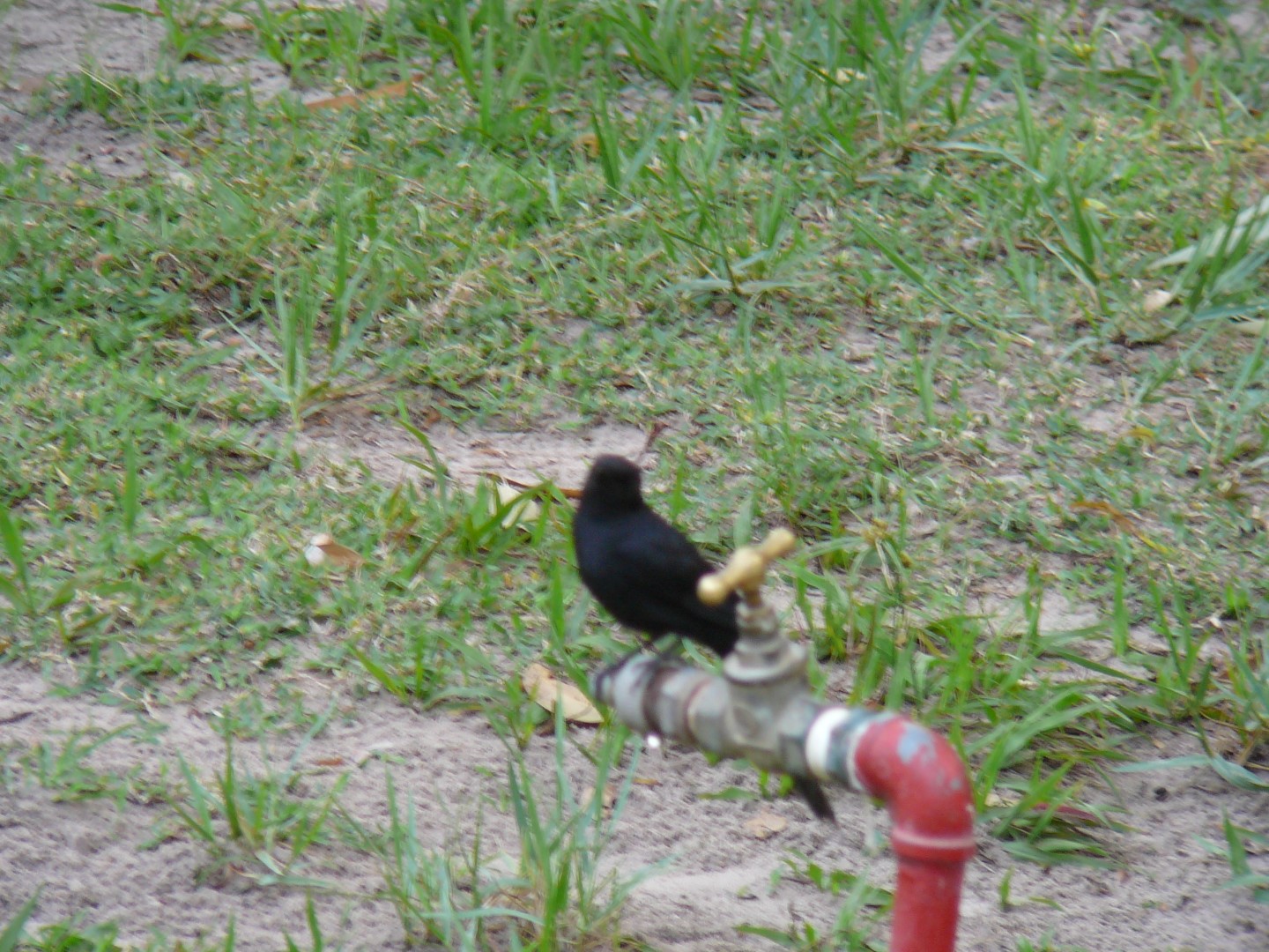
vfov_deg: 4.2
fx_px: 12831
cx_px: 634
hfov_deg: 5.7
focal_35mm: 350
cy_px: 476
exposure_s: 1/40
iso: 100
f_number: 4.2
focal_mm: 52
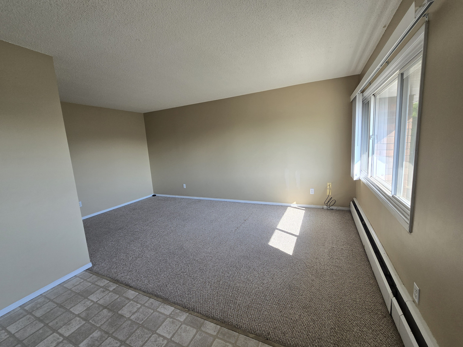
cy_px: 174
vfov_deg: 89.9
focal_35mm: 13
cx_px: 232
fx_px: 174
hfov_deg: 106.2
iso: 50
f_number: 2.2
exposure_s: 1/137
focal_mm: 2.2
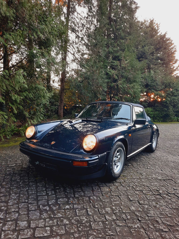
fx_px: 172
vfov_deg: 69.4
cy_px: 120
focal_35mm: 25
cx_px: 90
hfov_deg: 54.9
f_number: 2
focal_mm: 4.6
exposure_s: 1/30
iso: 125
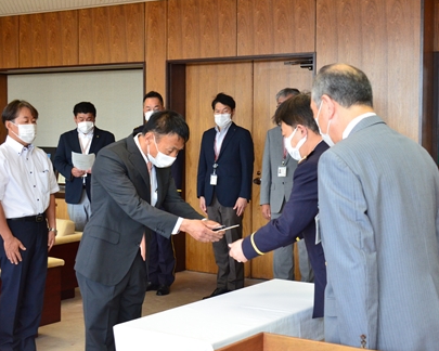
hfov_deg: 31.9
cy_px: 176
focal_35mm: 59
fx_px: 767
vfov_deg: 25.8
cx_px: 241
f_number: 5.6
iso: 1800
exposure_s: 1/250
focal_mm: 34
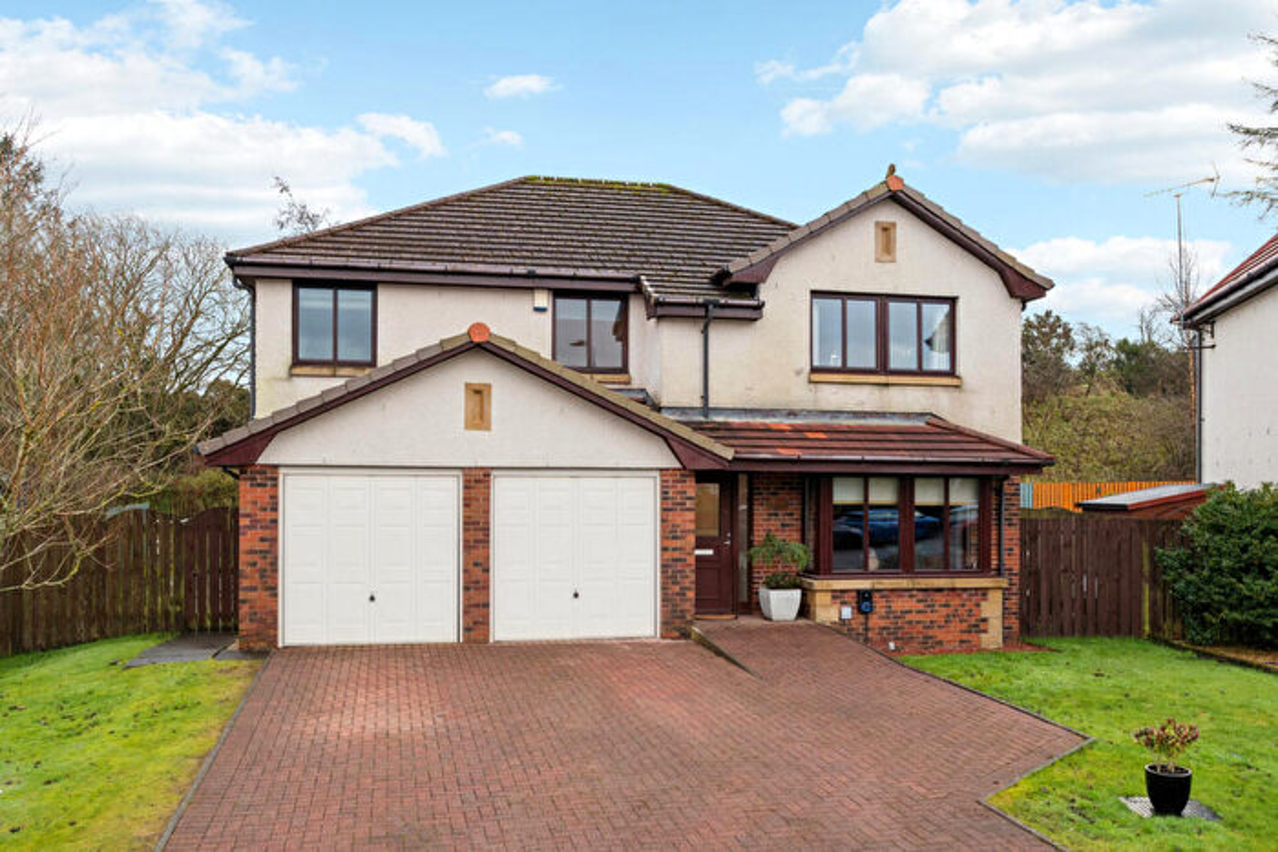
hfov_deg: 61.9
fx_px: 1065
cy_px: 426
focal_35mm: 30
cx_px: 639
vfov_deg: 43.6
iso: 400
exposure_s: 1/160
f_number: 6.3
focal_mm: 20
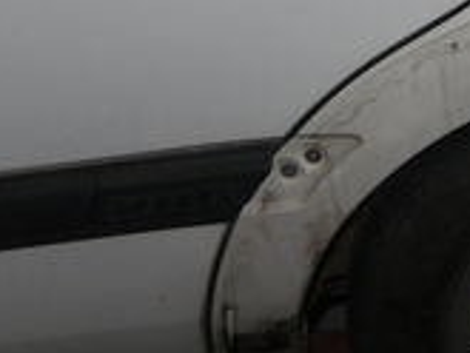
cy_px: -259
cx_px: 786
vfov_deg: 10.4
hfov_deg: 13.3
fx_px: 1848
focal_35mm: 136
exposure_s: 1/45
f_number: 3.5
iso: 80
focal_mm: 6.3
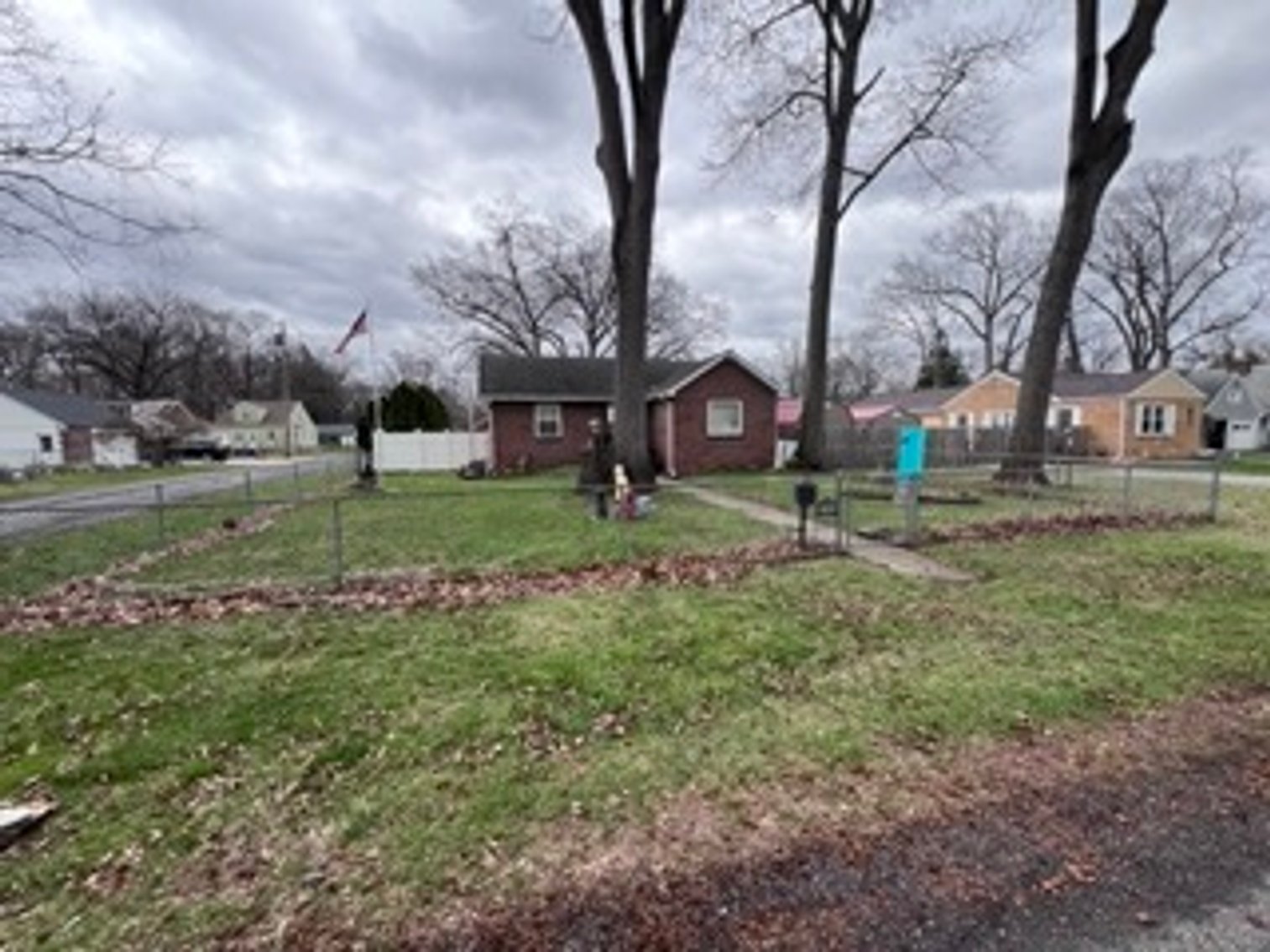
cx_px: 635
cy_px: 476
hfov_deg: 106.2
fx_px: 477
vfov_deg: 89.9
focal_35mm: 13
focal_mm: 1.57
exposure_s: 1/216
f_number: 1.8
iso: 32
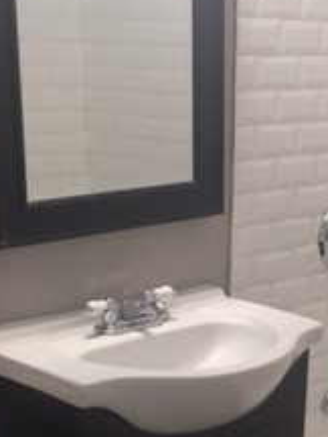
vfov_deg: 22.2
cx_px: 237
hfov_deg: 17.1
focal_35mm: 86
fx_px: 1087
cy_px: 390
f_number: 2.2
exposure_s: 1/30
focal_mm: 4.15
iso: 80
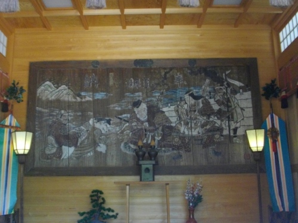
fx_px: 275
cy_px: 112
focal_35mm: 32
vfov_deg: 44.2
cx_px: 149
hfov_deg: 56.8
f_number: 2.9
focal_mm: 5.7
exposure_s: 1/100
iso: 366
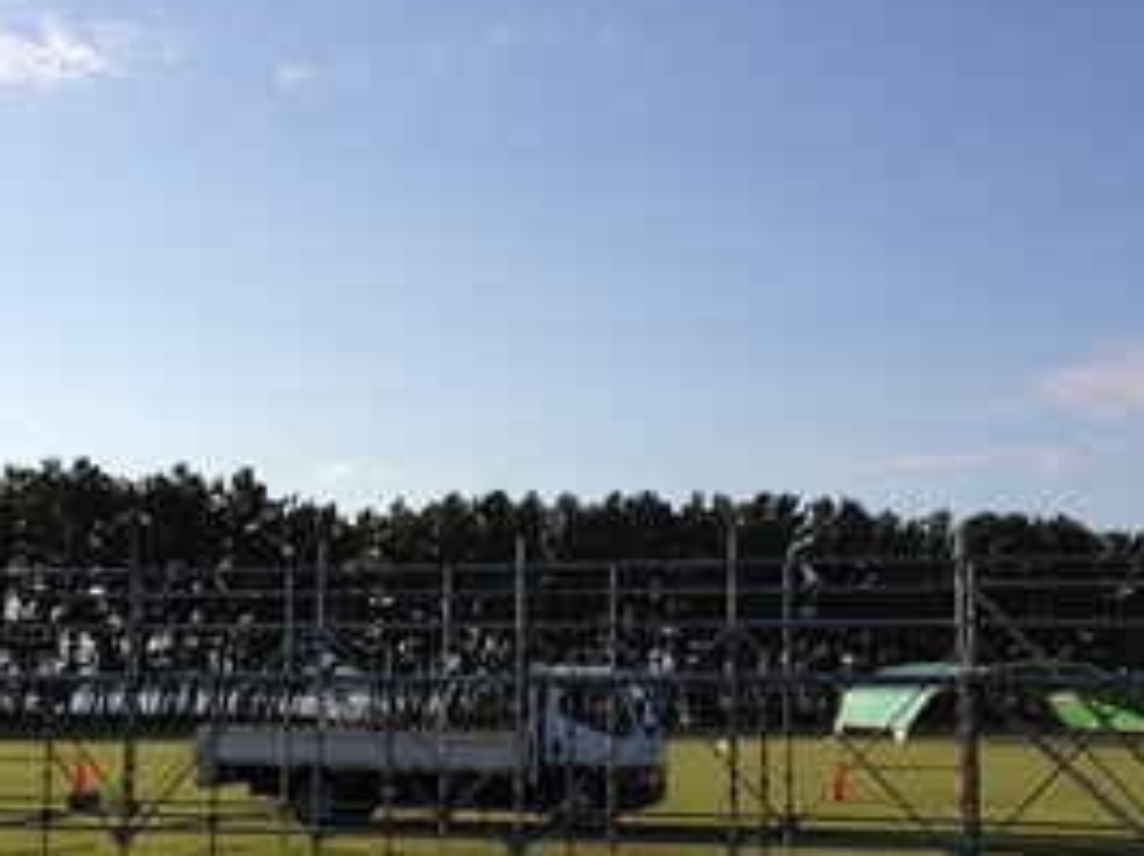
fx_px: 1948
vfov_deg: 24.7
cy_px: 525
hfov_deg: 32.7
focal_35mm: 59
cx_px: 542
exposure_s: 1/1672
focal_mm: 4.28
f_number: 2.4
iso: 50
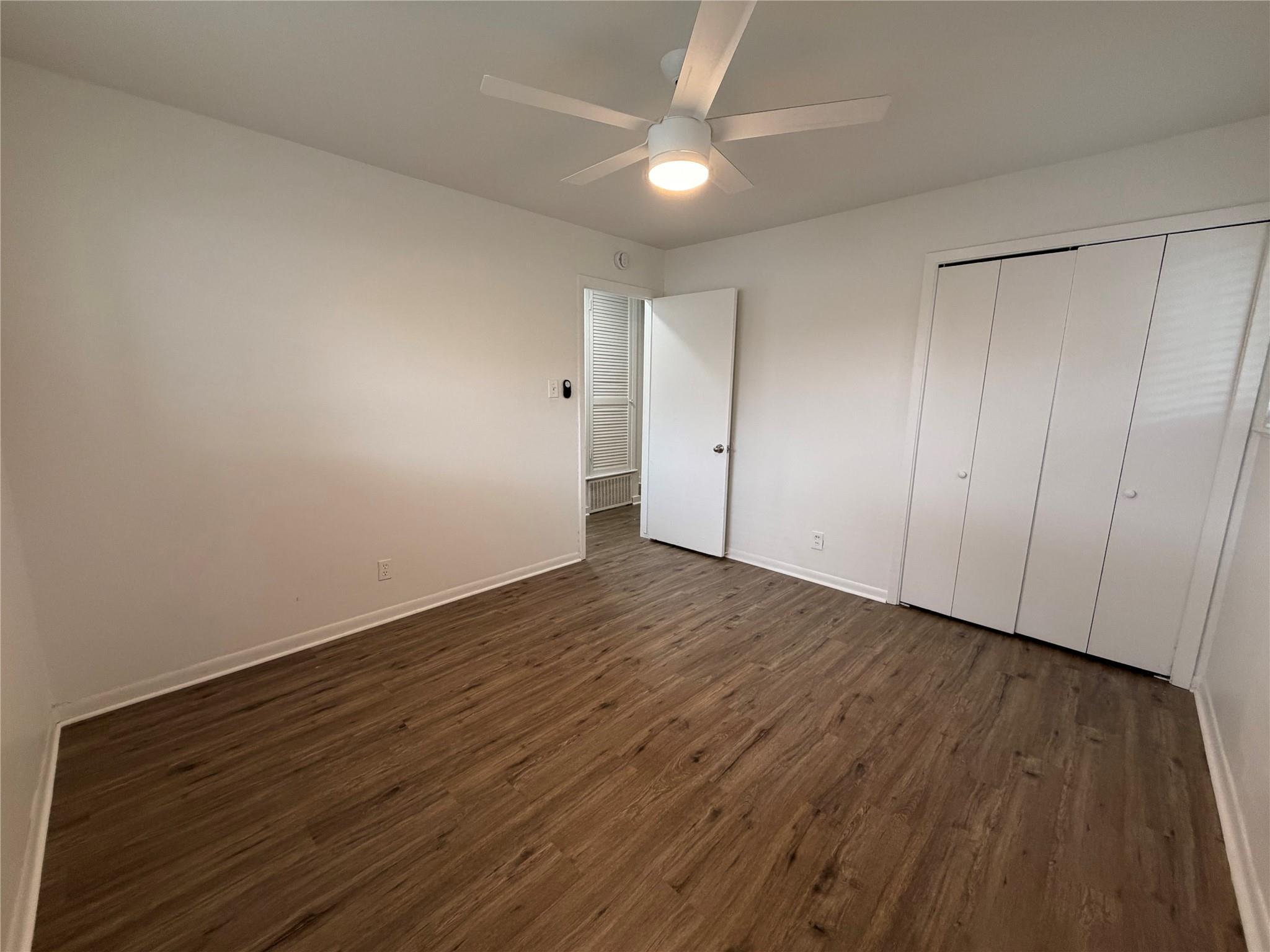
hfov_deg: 102.1
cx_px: 635
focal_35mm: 14
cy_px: 476
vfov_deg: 85.7
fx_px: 514
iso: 320
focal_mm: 2.22
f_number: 2.2
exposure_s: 1/120
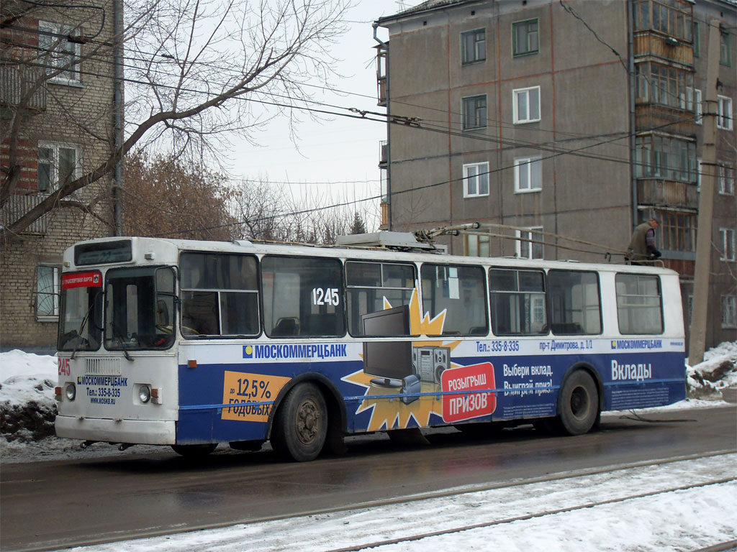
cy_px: 276
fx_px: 1341
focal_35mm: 63
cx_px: 368
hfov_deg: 30.7
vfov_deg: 23.3
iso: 80
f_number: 3.7
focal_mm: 10.1
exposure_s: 1/250
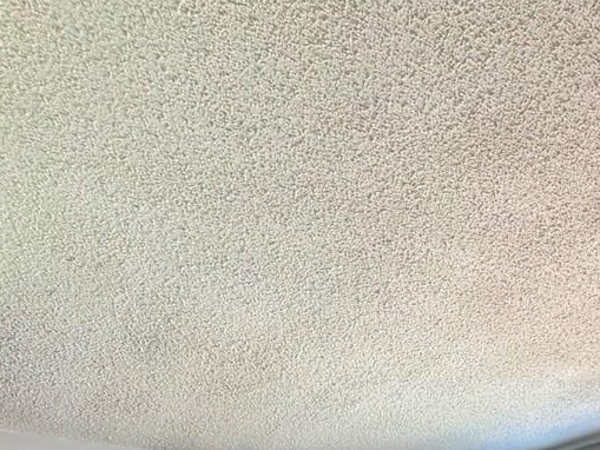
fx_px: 763
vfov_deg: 26.2
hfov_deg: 39.8
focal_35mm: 44
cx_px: 541
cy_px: 635
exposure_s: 1/60
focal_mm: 2.22
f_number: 2.2
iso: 400
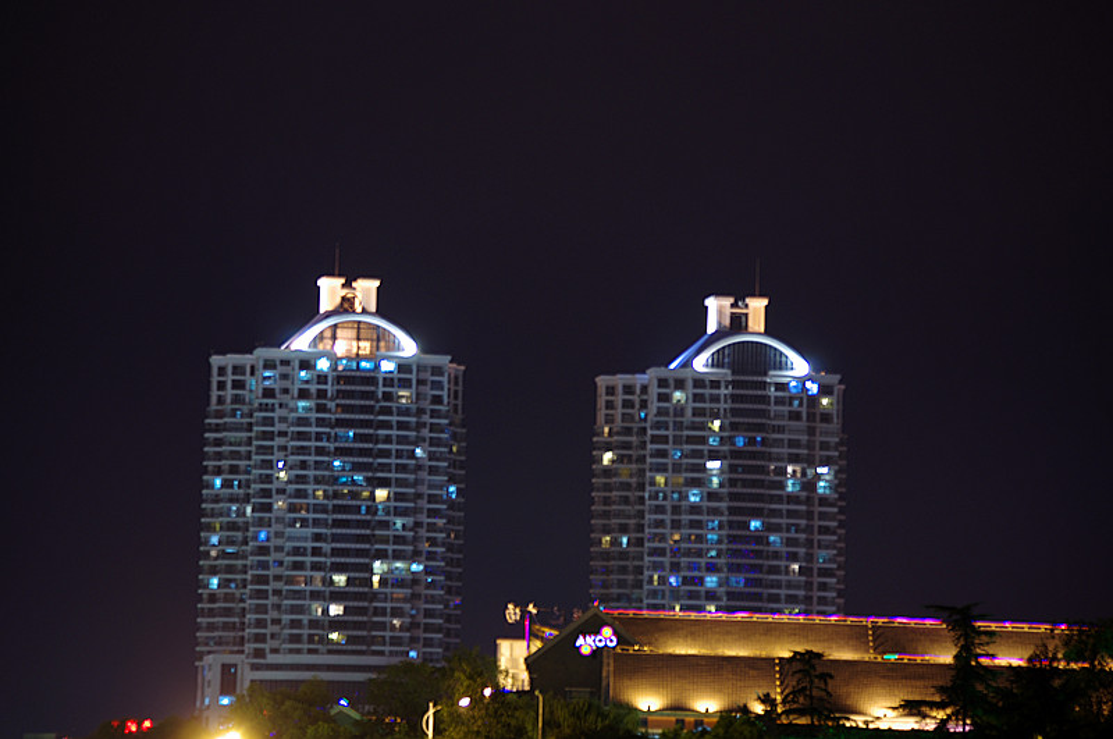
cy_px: 370
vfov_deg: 7.6
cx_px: 556
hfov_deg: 11.4
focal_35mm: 180
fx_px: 5557
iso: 100
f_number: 4.5
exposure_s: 3
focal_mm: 120
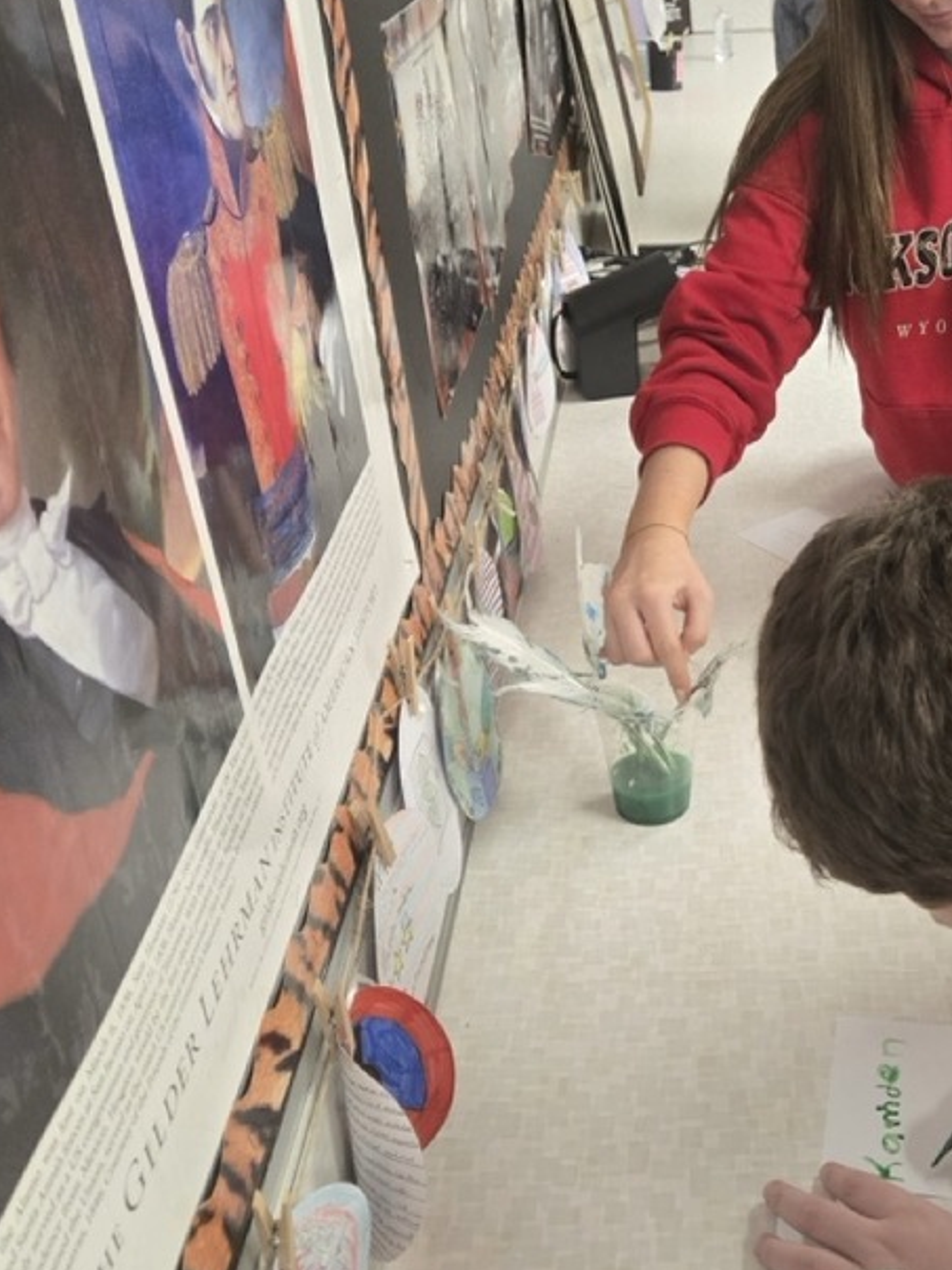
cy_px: 610
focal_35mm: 39
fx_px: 1430
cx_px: 767
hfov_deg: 35.6
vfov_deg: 47.9
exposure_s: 1/120
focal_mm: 5.4
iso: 640
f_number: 1.8
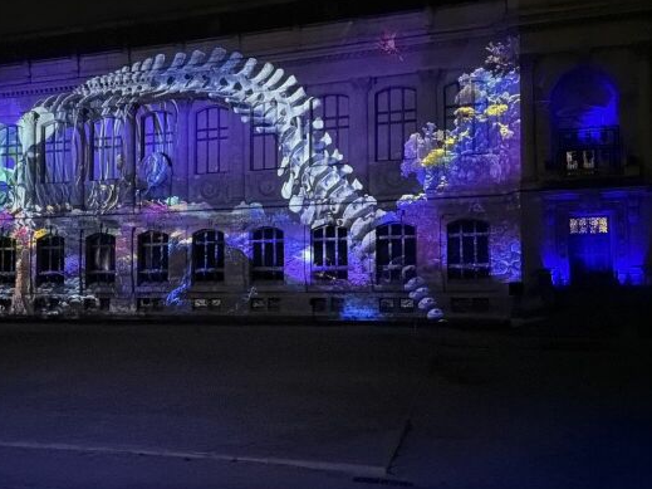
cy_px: 260
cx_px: 207
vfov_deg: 38.6
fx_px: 697
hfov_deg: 49.1
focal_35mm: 37
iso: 8000
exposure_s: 1/60
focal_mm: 6.76
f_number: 1.78
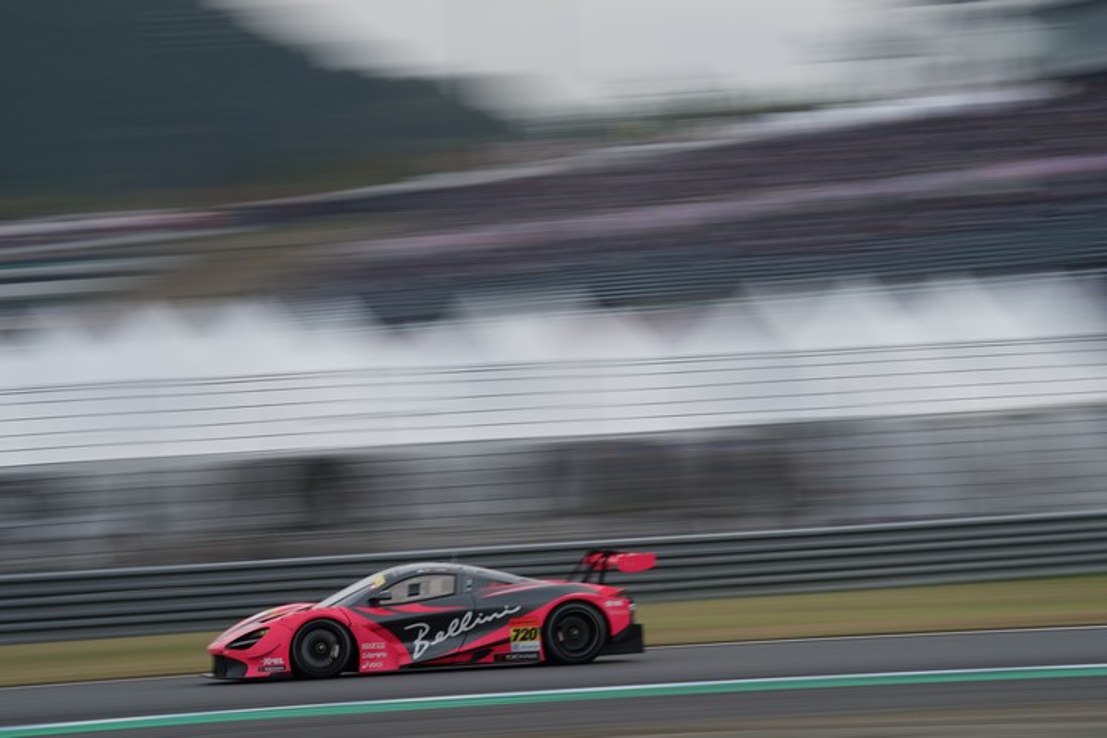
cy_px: 369
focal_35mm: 200
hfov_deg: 10.3
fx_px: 6150
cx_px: 554
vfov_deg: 6.9
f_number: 16
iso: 50
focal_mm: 200
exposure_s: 1/20
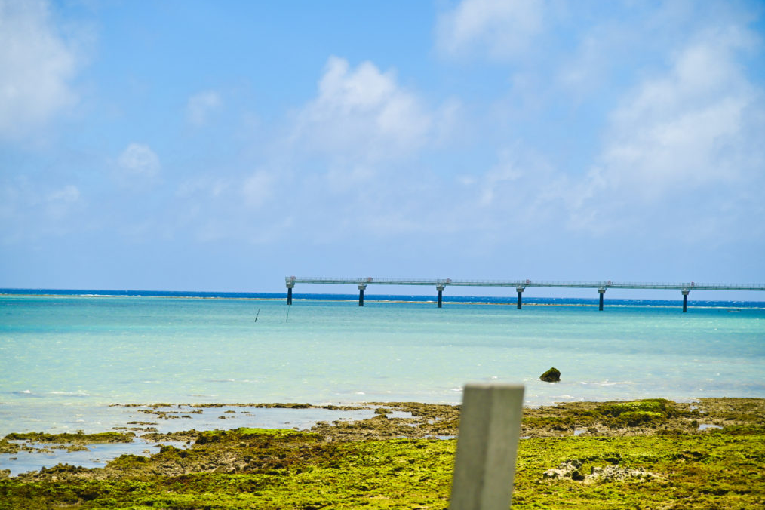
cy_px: 255
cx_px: 380
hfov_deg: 18.4
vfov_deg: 12.3
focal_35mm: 111
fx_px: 2359
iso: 100
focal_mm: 110
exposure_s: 1/1600
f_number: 4
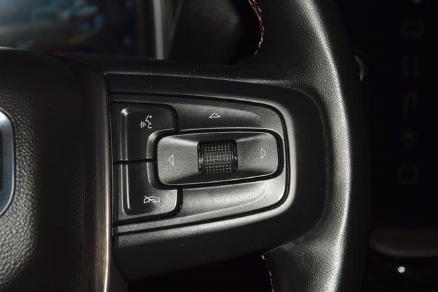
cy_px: 146
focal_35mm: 105
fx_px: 1278
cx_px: 219
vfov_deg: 13.0
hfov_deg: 19.5
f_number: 8
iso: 100
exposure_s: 1/125
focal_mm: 70
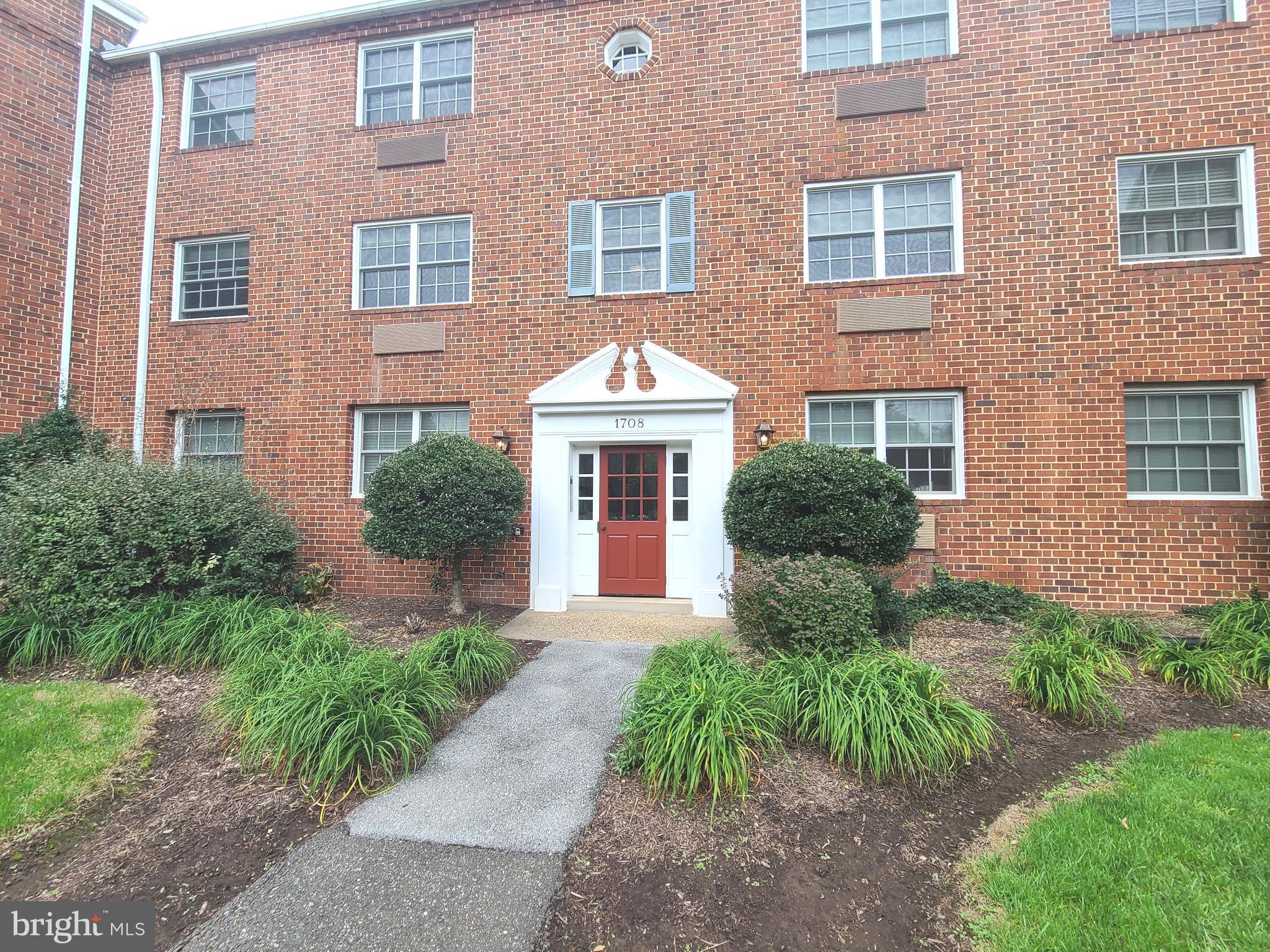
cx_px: 635
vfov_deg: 89.9
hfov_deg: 106.2
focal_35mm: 13
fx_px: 477
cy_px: 476
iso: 50
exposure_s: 1/235
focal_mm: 2.2
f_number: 2.2
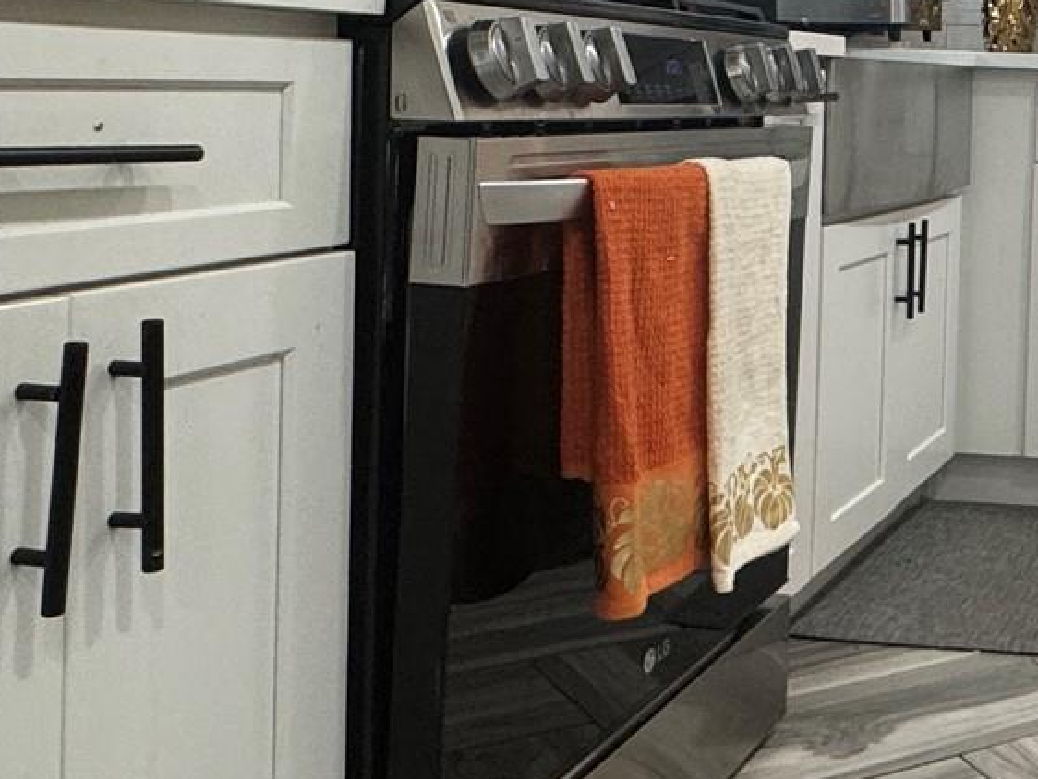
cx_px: 1243
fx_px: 1530
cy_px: 111
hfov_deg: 31.5
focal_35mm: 51
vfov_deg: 27.7
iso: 160
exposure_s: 1/120
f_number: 2.2
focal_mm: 2.22
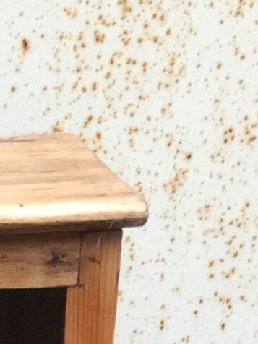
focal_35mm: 199
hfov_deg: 7.0
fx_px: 1978
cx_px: -388
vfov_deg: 8.3
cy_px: 1053
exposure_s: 1/100
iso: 40
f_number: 2.2
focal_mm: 4.15
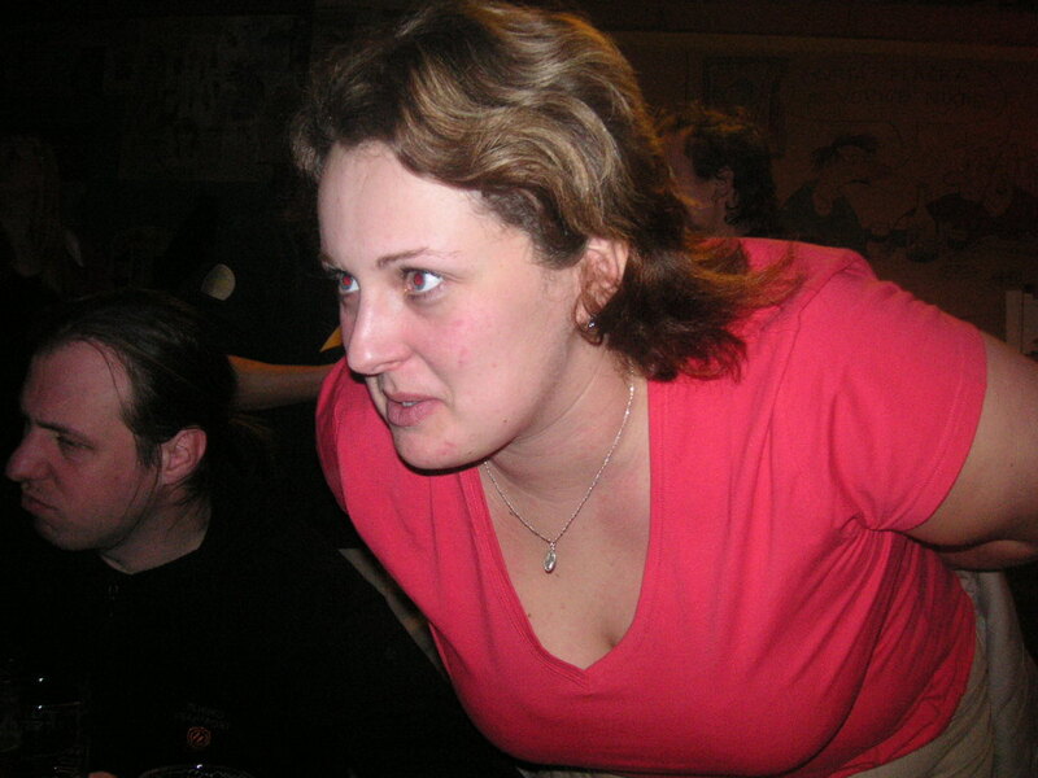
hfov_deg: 50.1
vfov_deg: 38.7
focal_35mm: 37
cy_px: 389
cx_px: 519
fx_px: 1109
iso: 160
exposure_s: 1/45
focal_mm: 6.1
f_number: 2.8
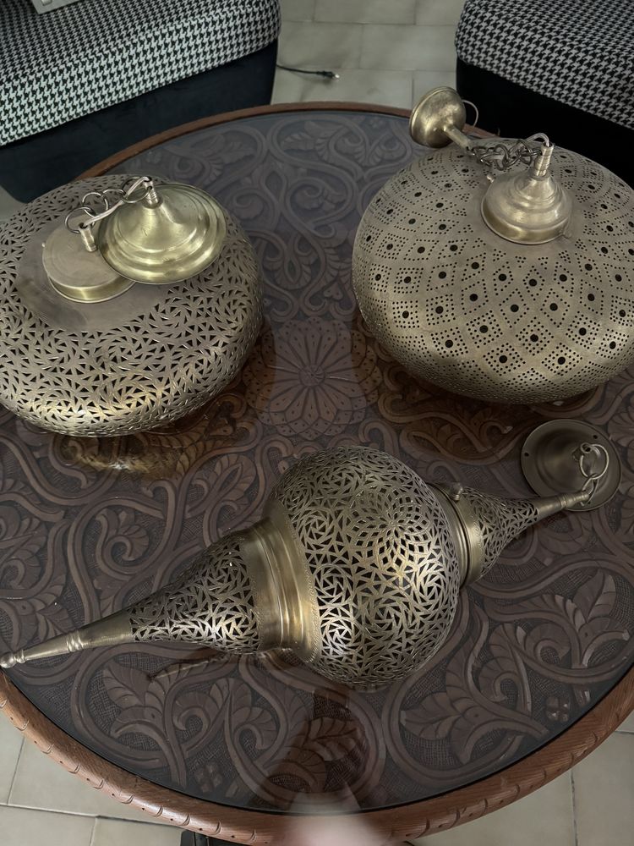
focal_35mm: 24
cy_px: 423
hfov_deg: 56.8
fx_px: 586
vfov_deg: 71.6
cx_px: 317
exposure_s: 1/30
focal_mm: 6.76
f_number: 1.78
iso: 1000
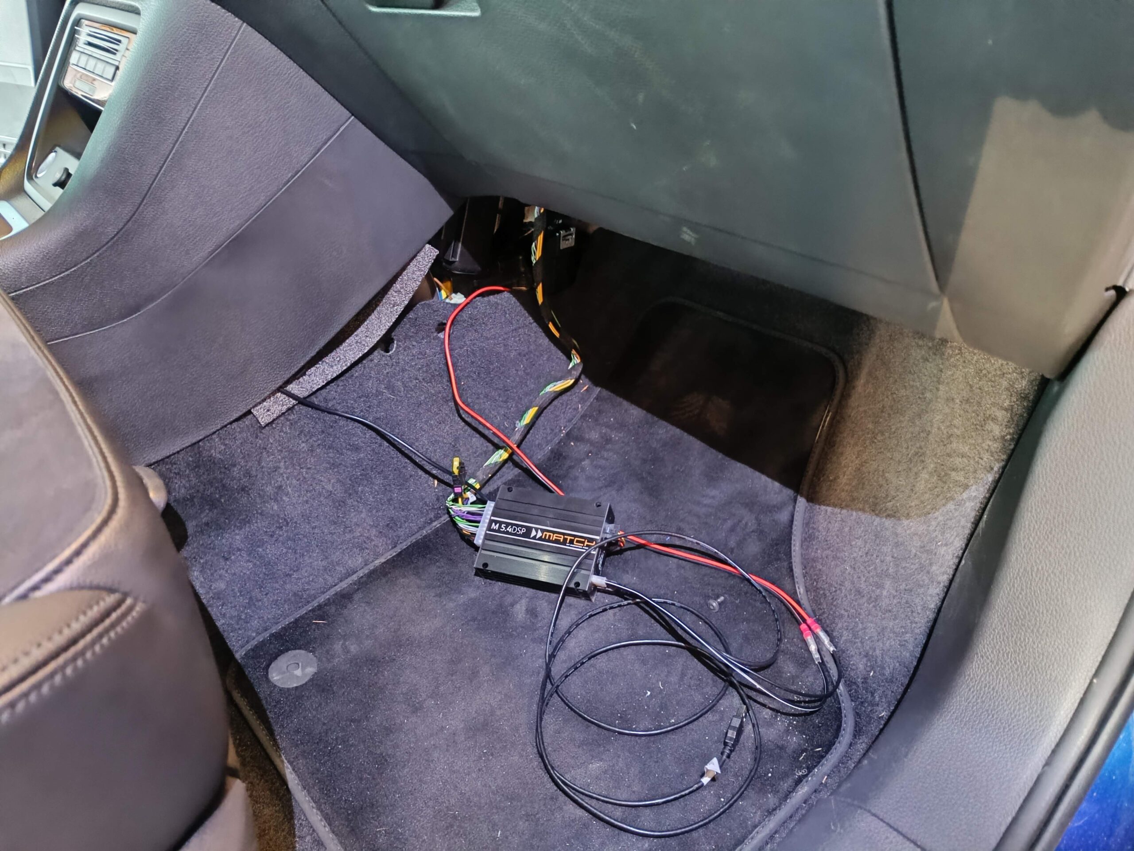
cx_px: 567
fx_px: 786
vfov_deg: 56.8
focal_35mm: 24
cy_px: 426
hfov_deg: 71.6
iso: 2097
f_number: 1.88
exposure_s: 1/20
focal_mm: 5.59
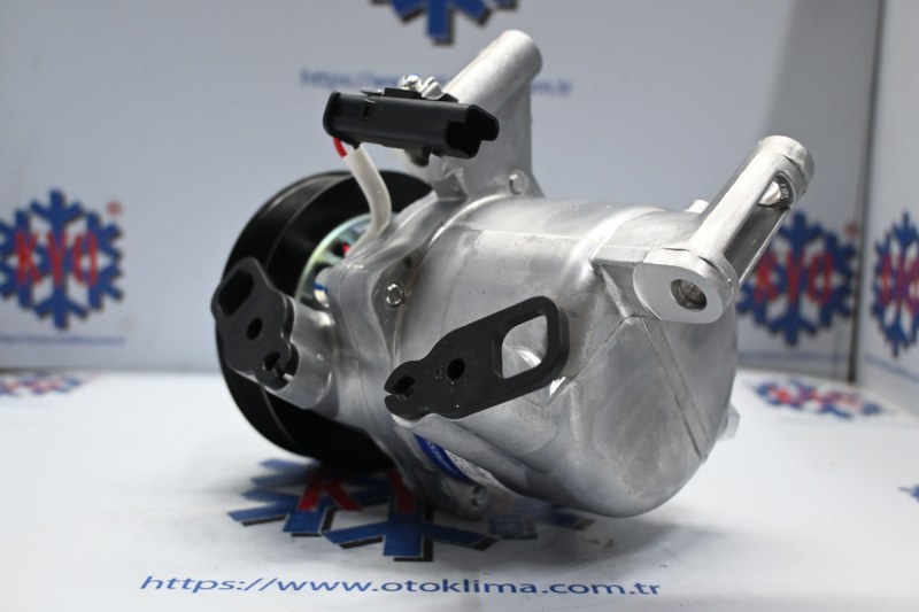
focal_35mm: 38
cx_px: 460
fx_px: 957
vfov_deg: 35.5
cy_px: 306
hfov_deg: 51.3
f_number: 4.2
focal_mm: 25
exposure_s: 1/125
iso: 1400
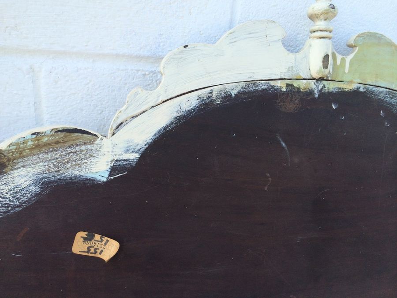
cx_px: 198
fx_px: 344
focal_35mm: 30
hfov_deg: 60.0
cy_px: 149
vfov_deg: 46.8
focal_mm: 4.12
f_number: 2.2
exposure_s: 1/398
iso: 32
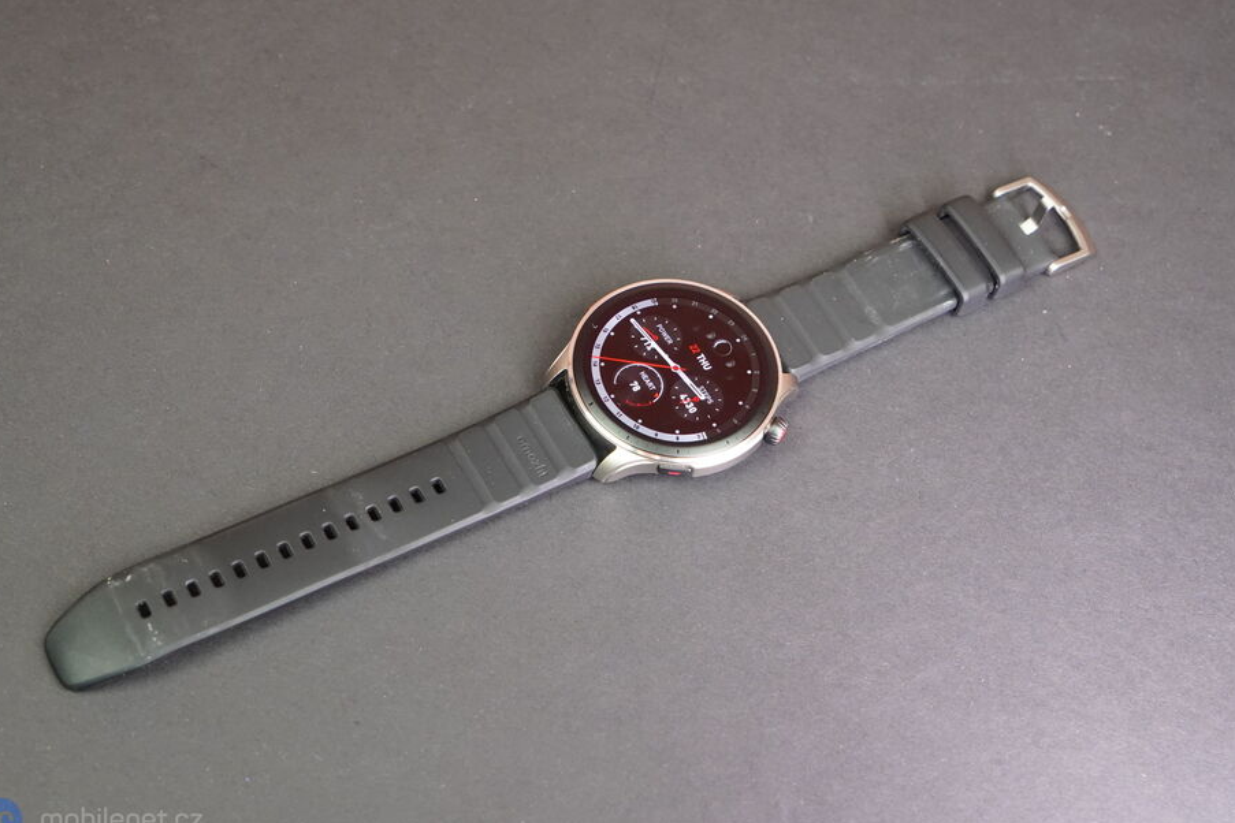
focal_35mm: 50
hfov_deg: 39.6
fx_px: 1715
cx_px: 616
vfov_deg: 27.0
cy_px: 424
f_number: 7.1
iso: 4000
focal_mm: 47
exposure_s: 1/160
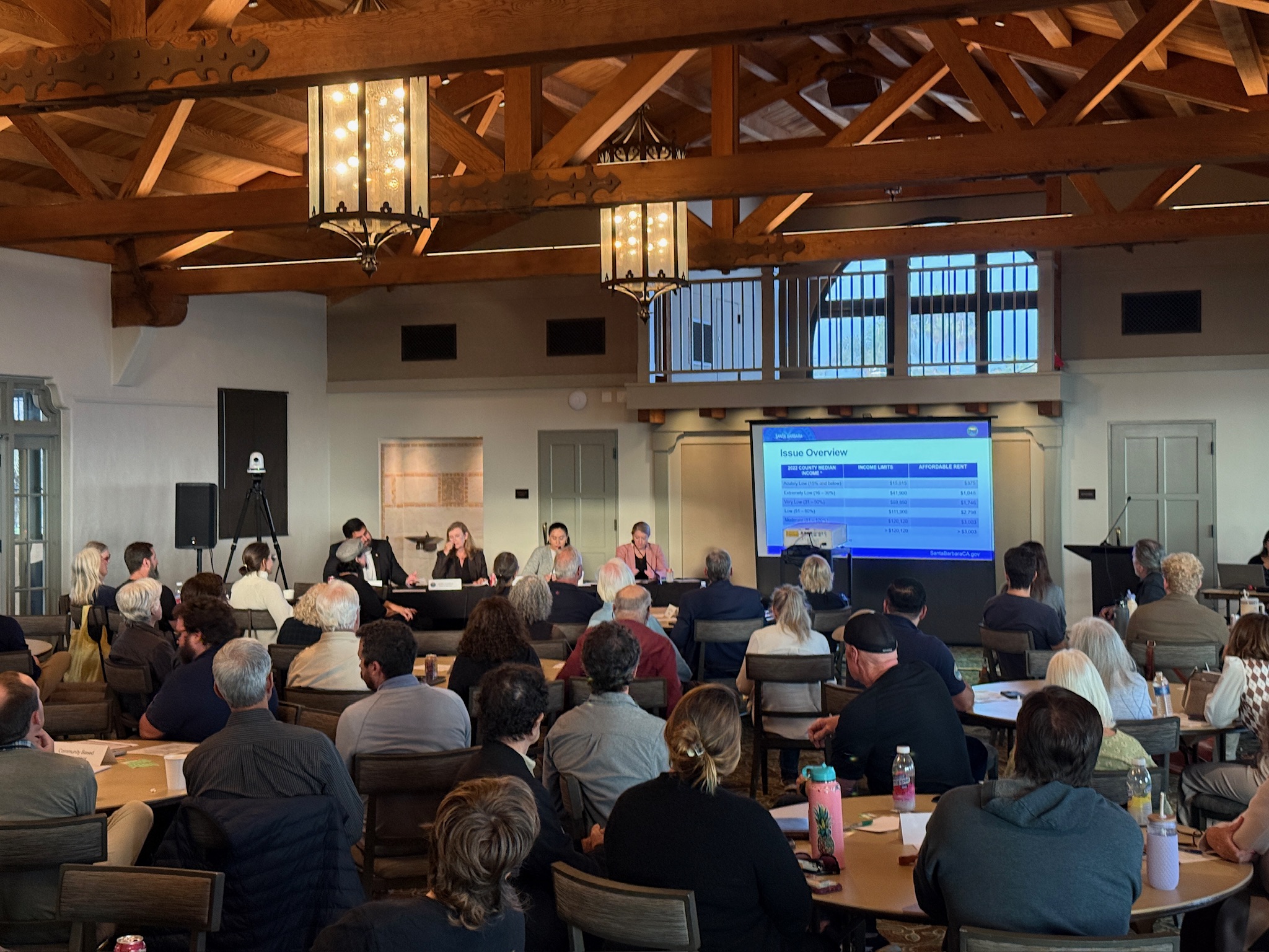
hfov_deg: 39.7
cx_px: 634
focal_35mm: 48
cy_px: 476
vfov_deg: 30.3
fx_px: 1760
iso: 250
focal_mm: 6.76
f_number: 1.78
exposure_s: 1/44
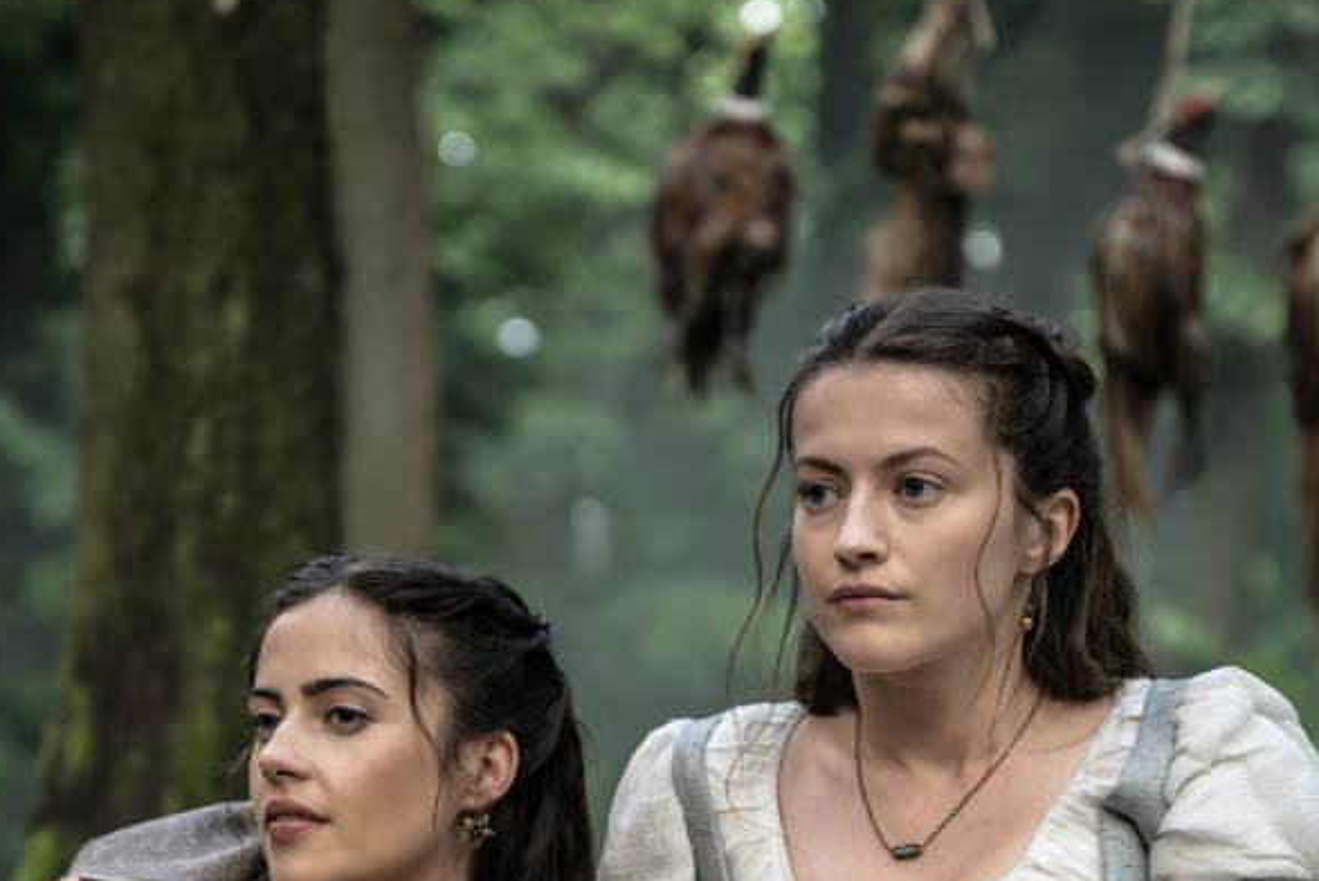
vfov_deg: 9.5
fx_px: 5242
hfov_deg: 14.3
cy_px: 868
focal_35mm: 143
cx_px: 618
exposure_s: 1/250
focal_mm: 70
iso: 320
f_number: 2.8
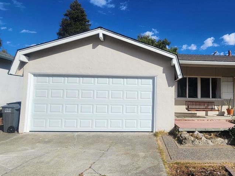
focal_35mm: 21
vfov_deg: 63.4
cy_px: 85
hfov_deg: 76.9
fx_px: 143
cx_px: 153
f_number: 2.2
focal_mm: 2.2
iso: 50
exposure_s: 1/3598
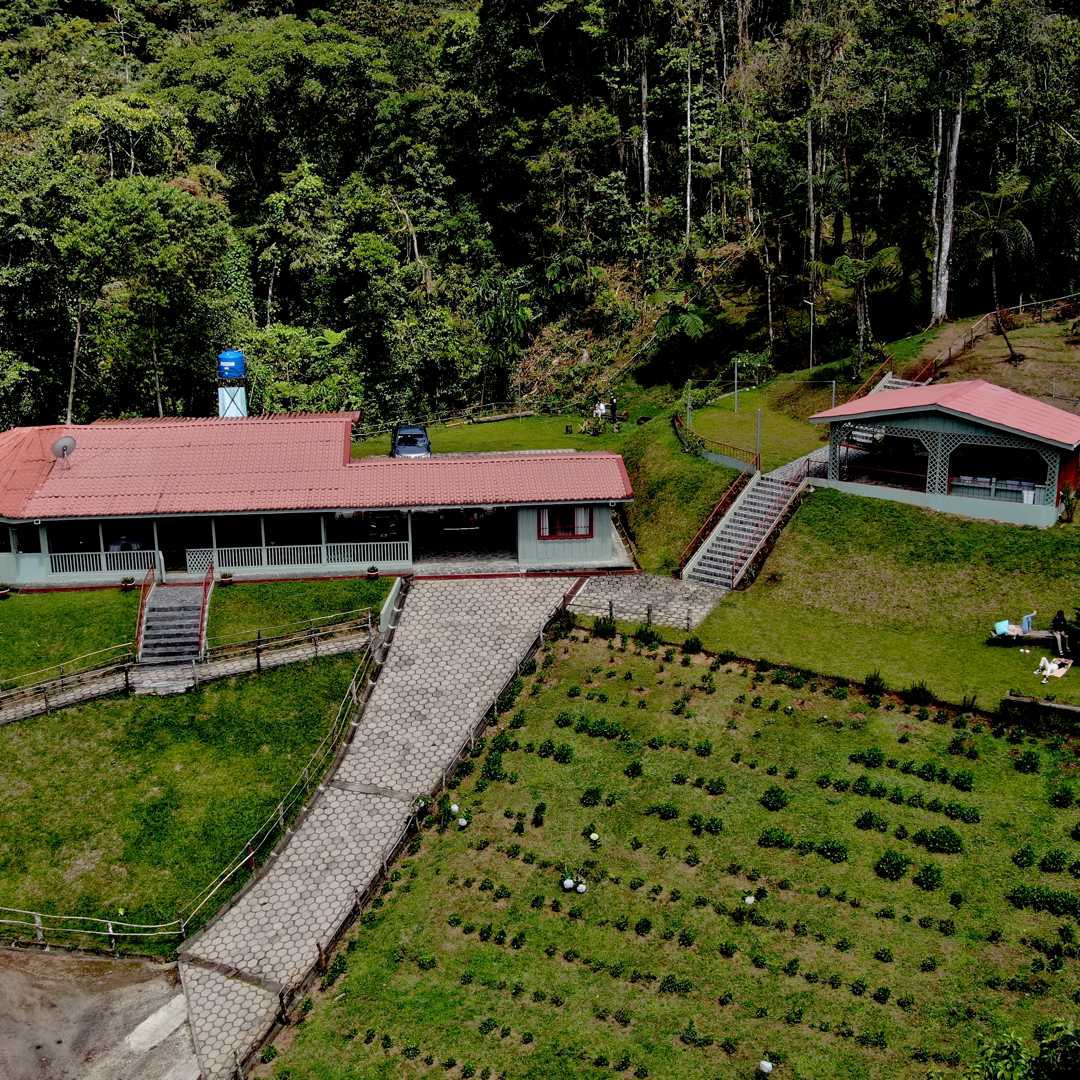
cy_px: 542
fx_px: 1553
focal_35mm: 44
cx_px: 541
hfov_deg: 38.3
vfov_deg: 38.3
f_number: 3.4
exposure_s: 1/640
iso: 100
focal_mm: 6.35
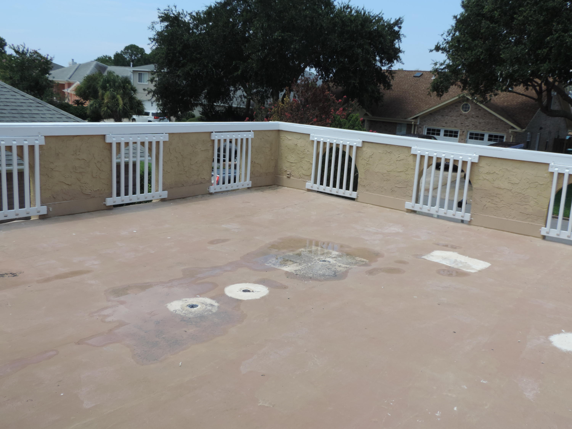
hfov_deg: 55.4
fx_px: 545
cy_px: 214
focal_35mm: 33
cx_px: 286
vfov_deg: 42.9
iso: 80
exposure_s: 1/800
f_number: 3.2
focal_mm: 5.8
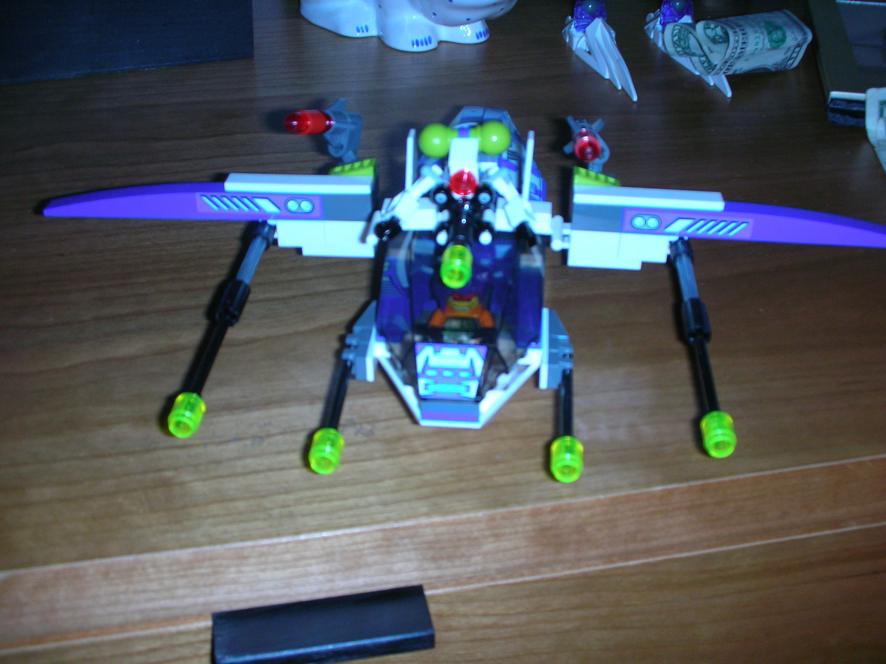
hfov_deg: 41.2
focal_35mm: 46
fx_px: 1177
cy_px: 332
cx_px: 443
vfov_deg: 31.5
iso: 50
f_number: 3.5
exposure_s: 1/60.1
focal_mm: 7.7
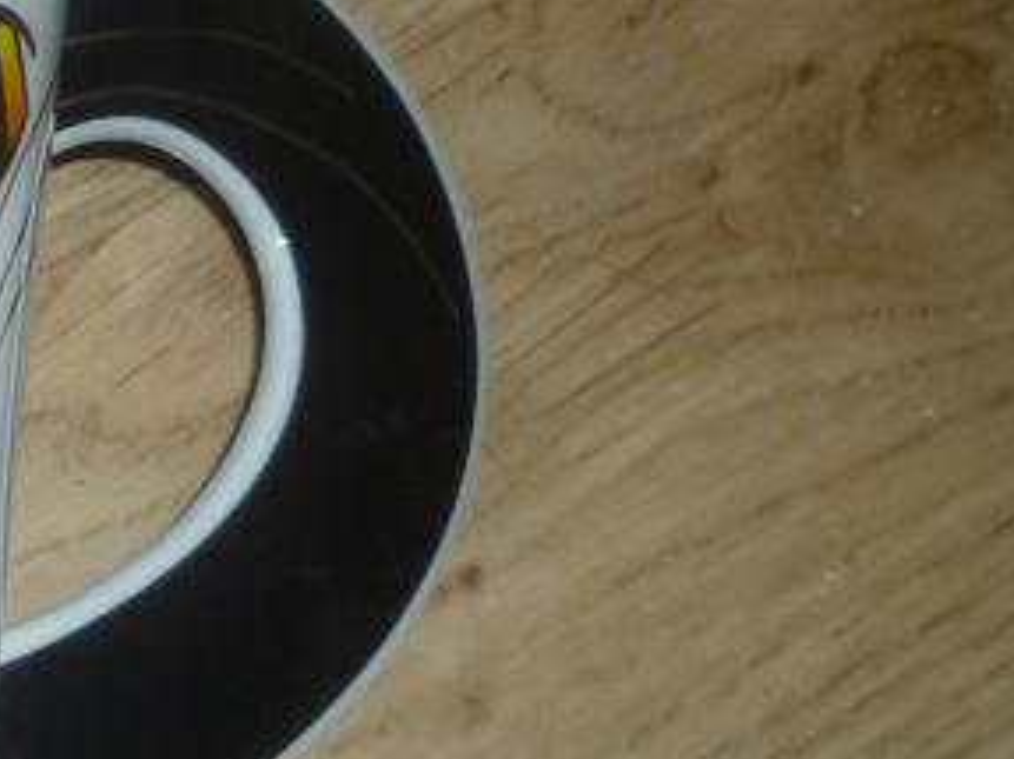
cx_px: -523
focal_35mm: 101
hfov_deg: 17.4
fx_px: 2957
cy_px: 304
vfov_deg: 14.6
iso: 100
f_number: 4
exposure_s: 1/30
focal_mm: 5.2
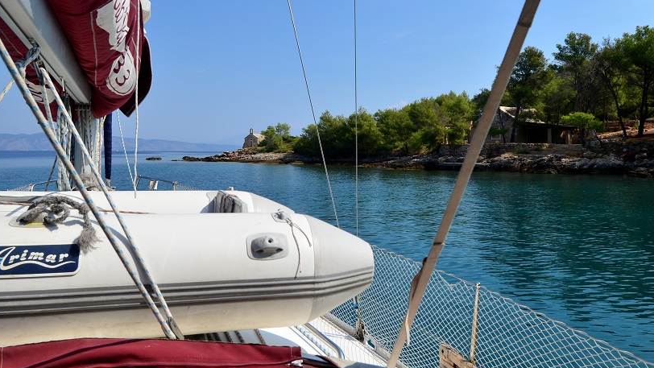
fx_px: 468
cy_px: 124
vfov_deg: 42.4
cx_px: 341
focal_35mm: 27
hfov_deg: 69.8
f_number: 5.6
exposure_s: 1/3200
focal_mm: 14
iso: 400
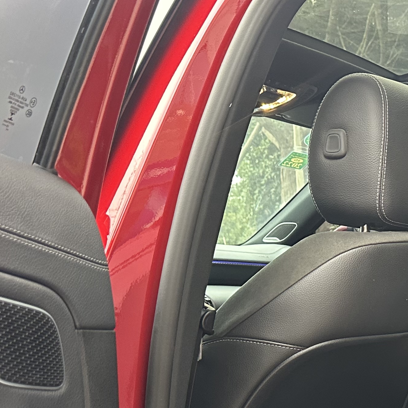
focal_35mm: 64
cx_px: 485
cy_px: 349
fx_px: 853
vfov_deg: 26.2
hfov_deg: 24.5
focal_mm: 6.86
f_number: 1.78
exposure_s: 1/60
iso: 500
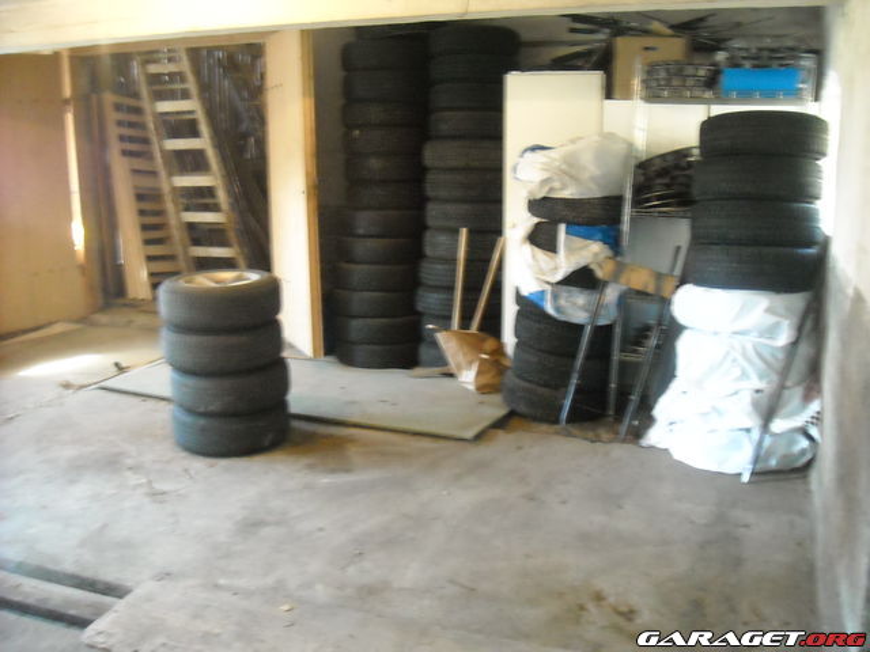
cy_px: 326
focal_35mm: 35
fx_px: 880
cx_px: 435
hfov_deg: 52.6
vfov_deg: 40.7
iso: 800
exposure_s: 1/18
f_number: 2.8
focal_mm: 5.7
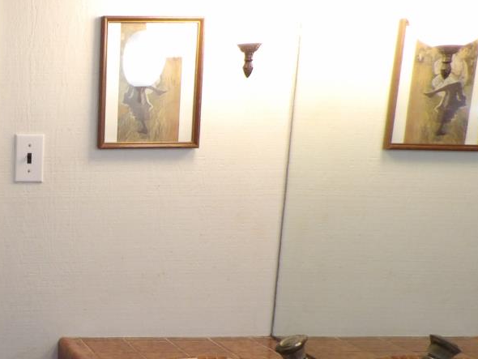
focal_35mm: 61
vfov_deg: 23.6
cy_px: 296
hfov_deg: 27.7
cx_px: -101
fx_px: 843
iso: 200
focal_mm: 4.3
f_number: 3.2
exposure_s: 1/33
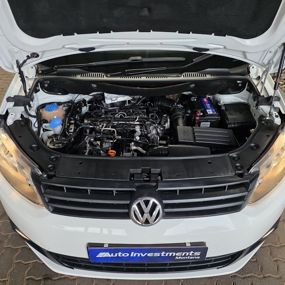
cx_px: 142
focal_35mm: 28
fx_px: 261
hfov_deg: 57.3
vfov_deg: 57.3
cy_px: 138
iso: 200
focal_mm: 6.25
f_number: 1.7
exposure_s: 1/180
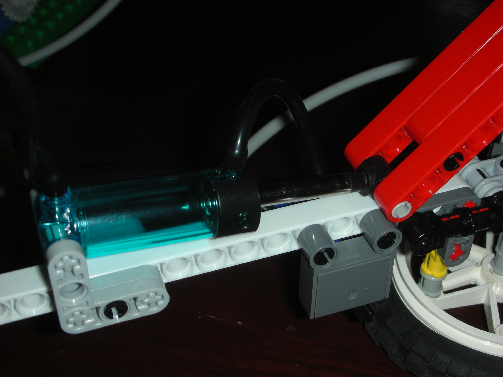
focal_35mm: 61
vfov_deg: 24.0
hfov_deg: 31.7
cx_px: 252
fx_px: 886
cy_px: 188
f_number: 11.3
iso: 50
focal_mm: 10.1
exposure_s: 1/120
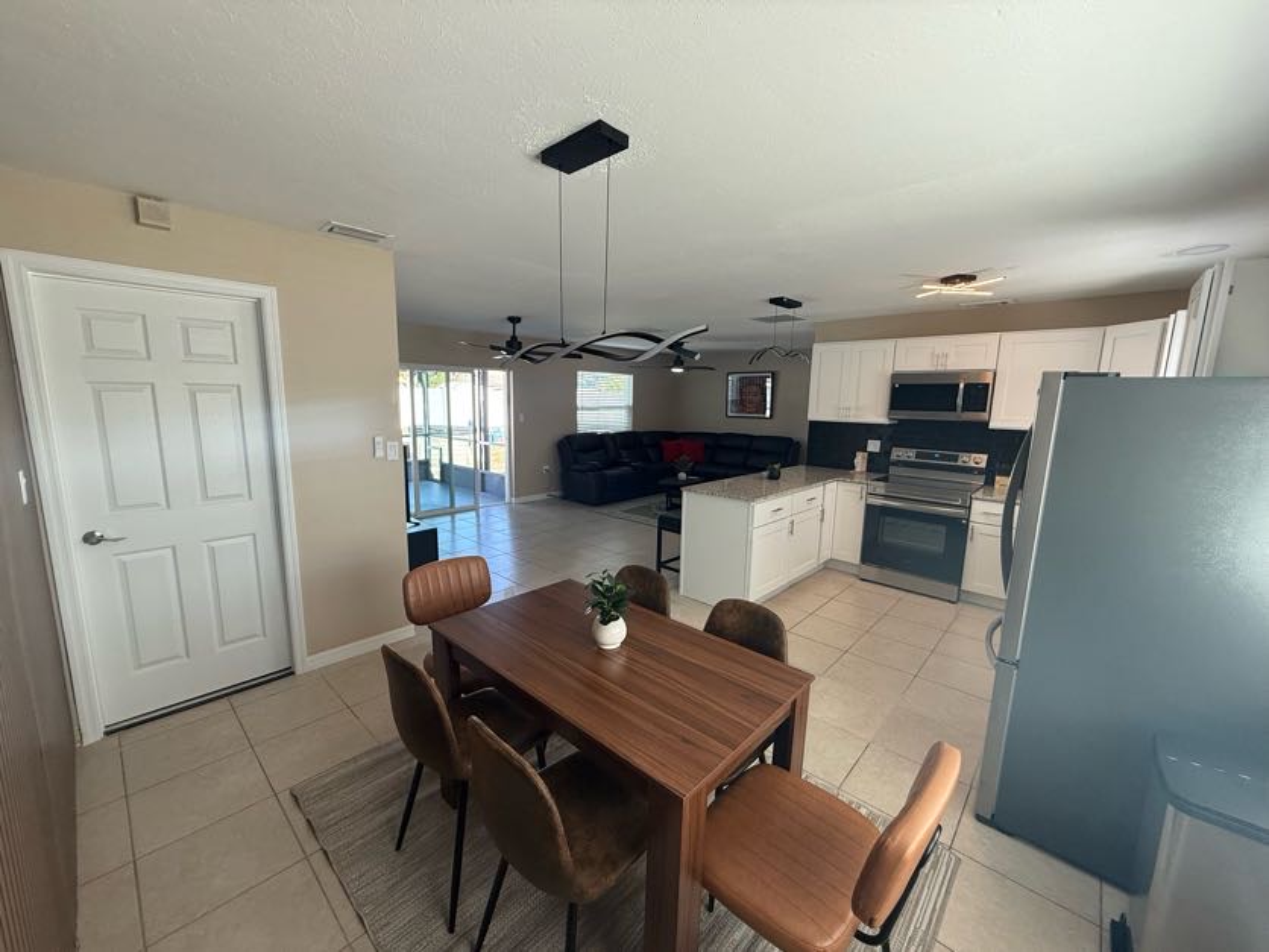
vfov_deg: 85.7
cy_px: 476
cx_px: 634
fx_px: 513
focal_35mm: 14
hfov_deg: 102.1
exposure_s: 1/99
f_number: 2.2
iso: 125
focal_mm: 2.22
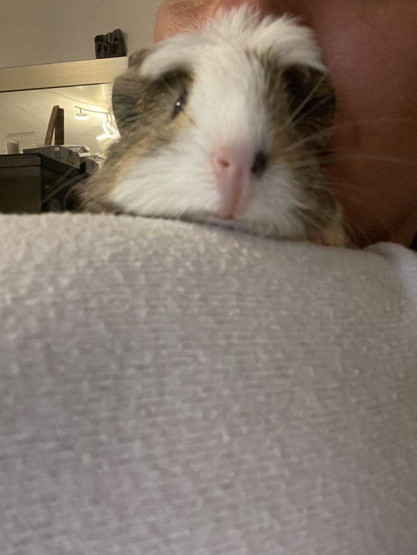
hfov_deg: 46.8
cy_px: 278
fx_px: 482
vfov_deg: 60.0
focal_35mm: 30
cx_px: 208
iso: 500
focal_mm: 2.71
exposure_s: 1/25
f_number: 2.2
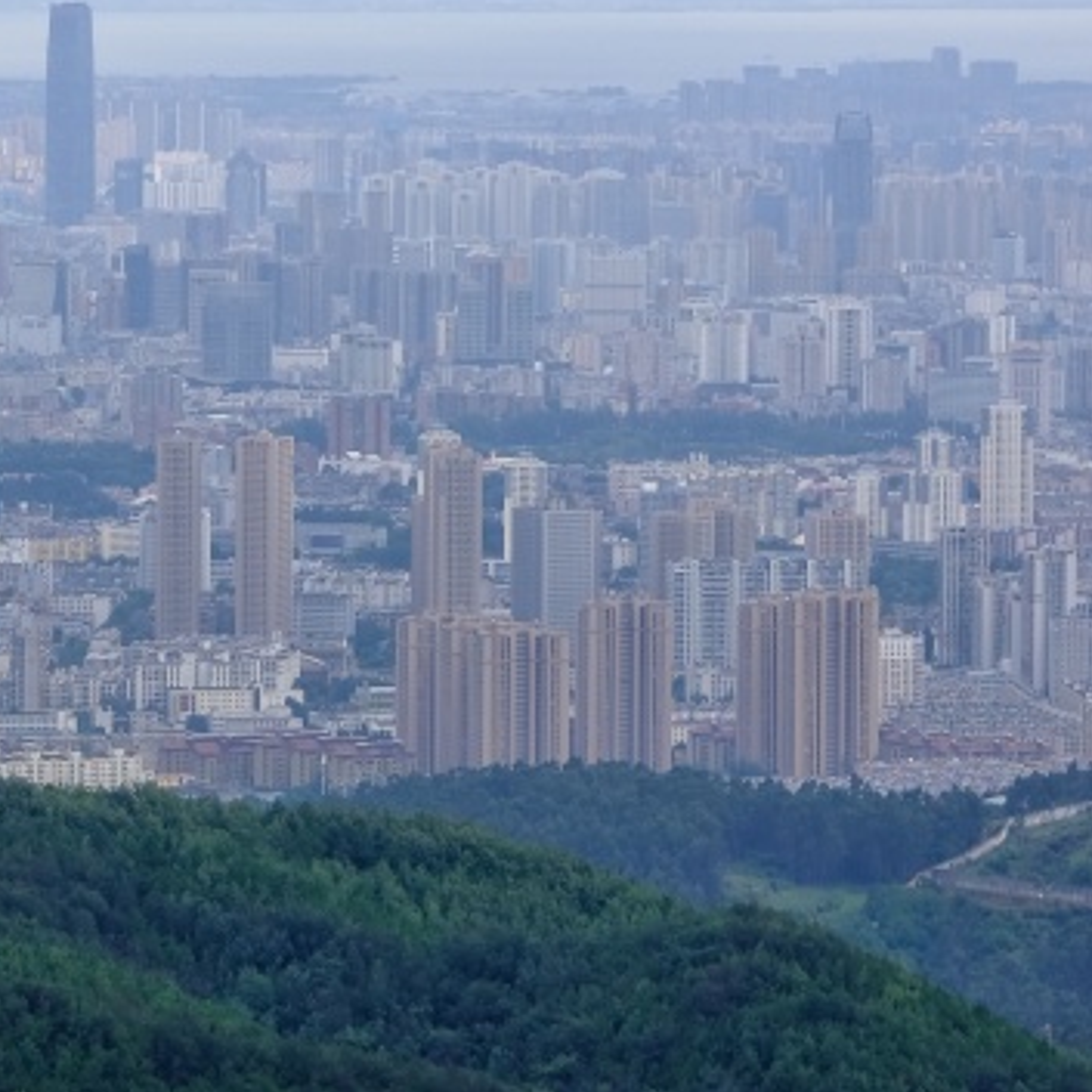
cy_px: 331
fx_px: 8566
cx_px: -653
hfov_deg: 7.2
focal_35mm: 240
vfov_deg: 7.3
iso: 250
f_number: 8
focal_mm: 55
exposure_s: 1/250
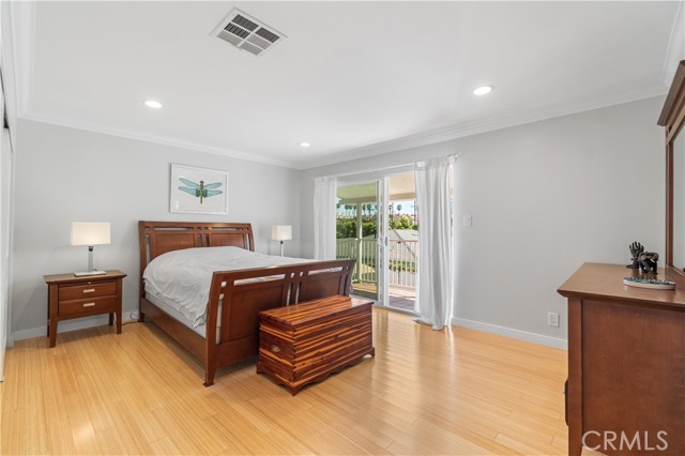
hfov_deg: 100.4
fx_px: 285
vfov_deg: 77.3
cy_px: 228
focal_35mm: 15
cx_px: 342
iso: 320
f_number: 7.1
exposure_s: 1/25
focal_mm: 10
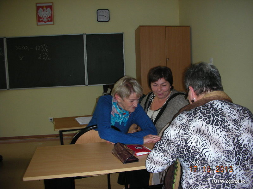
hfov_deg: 52.6
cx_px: 126
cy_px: 94
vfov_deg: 40.7
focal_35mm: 35
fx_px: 256
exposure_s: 1/60.1
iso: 73
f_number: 3
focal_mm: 5.8
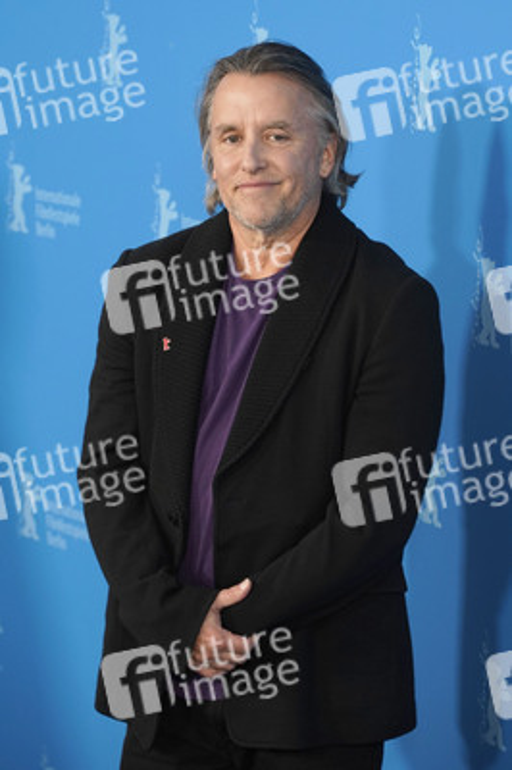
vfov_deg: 16.7
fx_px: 2628
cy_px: 385
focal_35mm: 123
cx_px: 256
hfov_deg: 11.1
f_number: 5.6
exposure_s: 1/160
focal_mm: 123
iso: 2000
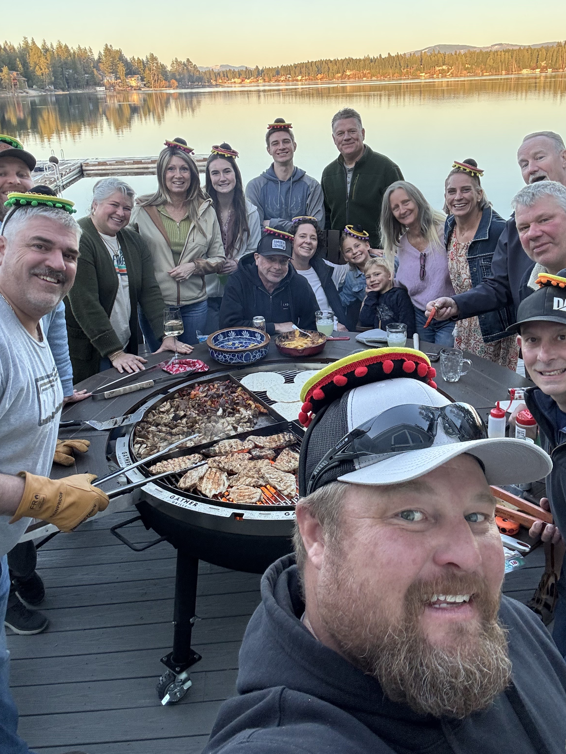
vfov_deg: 59.6
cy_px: 312
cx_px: 305
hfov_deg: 46.8
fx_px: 654
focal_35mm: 30
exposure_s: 1/121
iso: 32
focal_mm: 2.69
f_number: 1.9
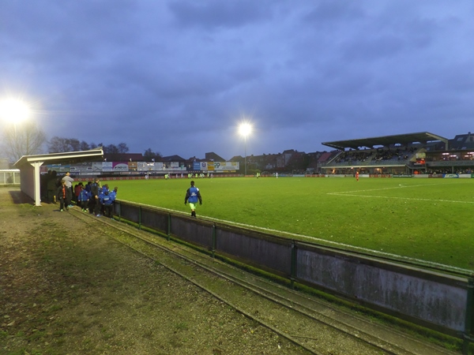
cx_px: 237
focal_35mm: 23
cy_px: 178
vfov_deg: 58.9
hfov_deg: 73.9
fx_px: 315
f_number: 2.8
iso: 320
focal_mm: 4.1
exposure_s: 1/30
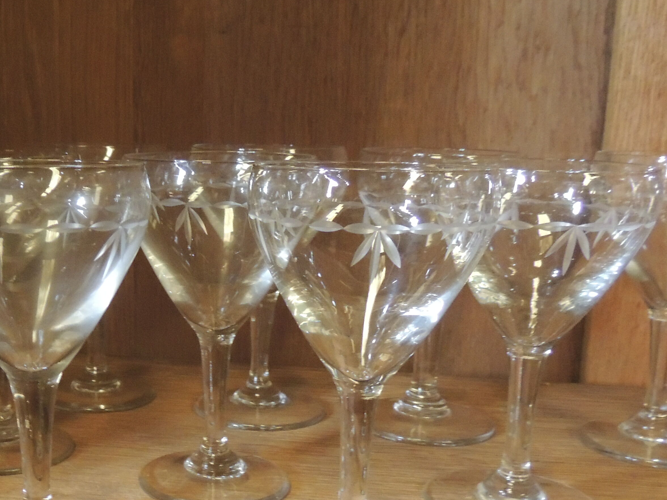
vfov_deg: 30.7
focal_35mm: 47
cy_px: 323
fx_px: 906
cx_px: 145
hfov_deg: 39.1
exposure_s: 1/8
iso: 720
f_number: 3
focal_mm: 4.3
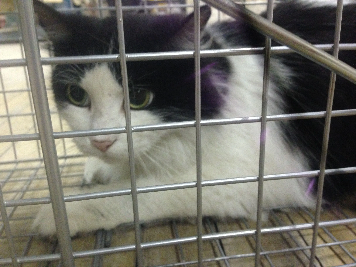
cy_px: 134
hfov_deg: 55.4
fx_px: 339
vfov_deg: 42.9
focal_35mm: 33
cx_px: 178
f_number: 2.4
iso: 400
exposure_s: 1/15
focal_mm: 4.12
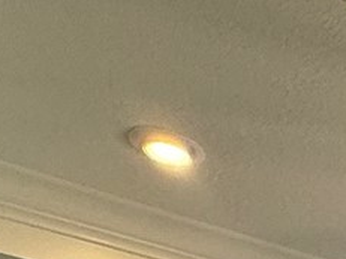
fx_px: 969
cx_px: 698
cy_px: 790
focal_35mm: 97
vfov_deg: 10.5
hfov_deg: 15.8
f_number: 2.2
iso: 160
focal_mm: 2.22
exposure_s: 1/120
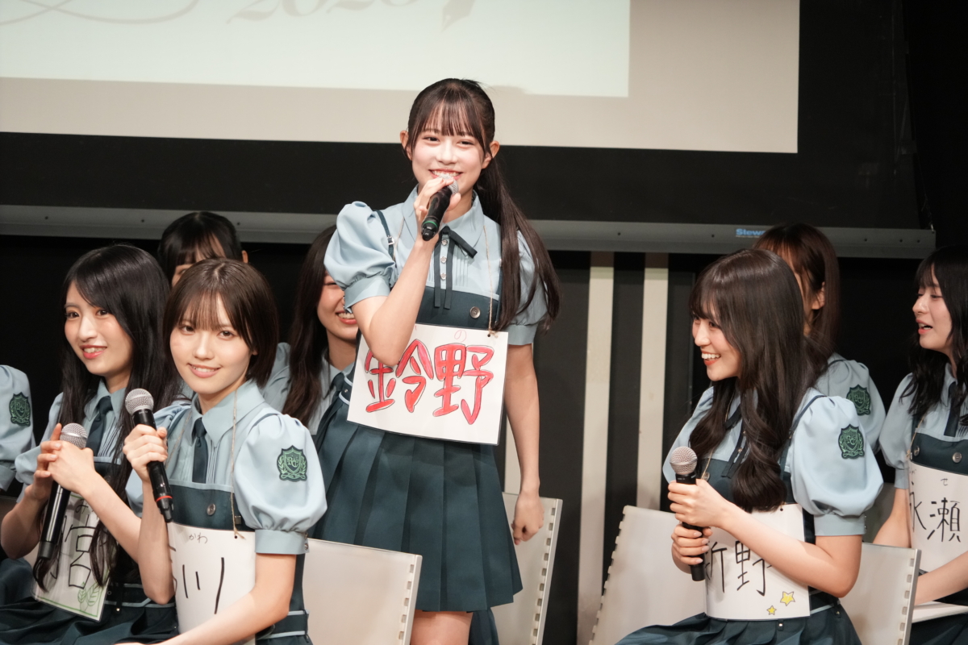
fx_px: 6453
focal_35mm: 240
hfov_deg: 8.6
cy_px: 322
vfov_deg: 5.7
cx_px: 484
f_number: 6.3
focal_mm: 240
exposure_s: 1/250
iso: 3200
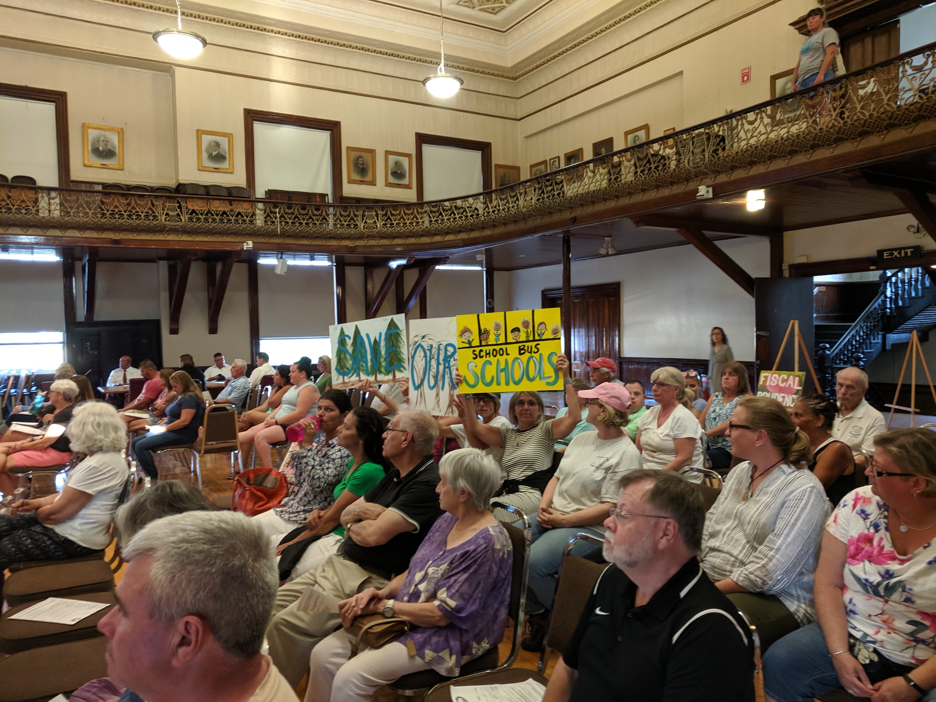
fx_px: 703
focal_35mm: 26
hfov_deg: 67.3
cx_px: 468
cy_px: 351
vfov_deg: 53.1
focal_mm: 4.67
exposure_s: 1/40
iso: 482
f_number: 2
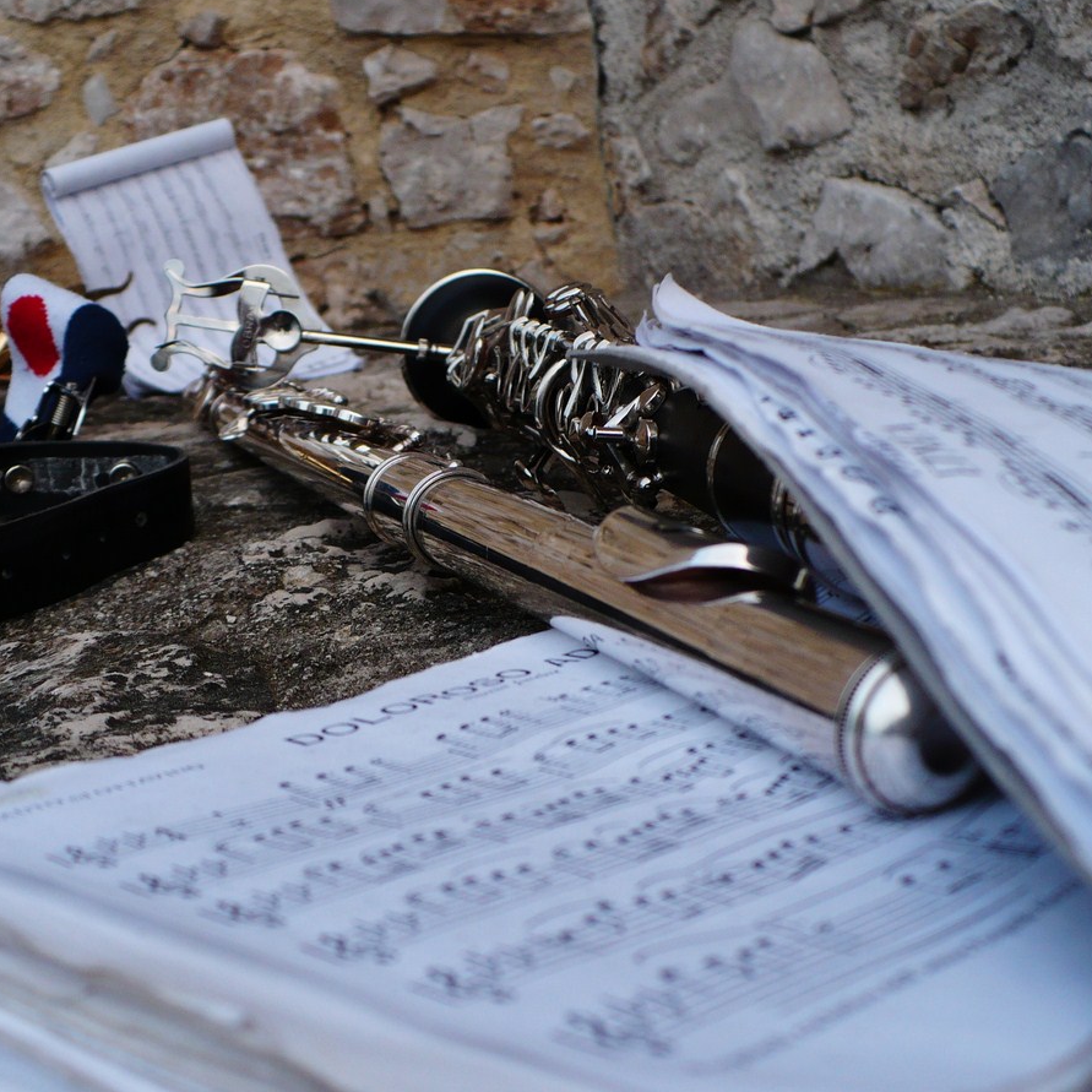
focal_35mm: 44
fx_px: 1570
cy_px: 545
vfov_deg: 38.3
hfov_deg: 38.3
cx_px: 512
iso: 100
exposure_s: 1/40
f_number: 2.8
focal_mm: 6.1
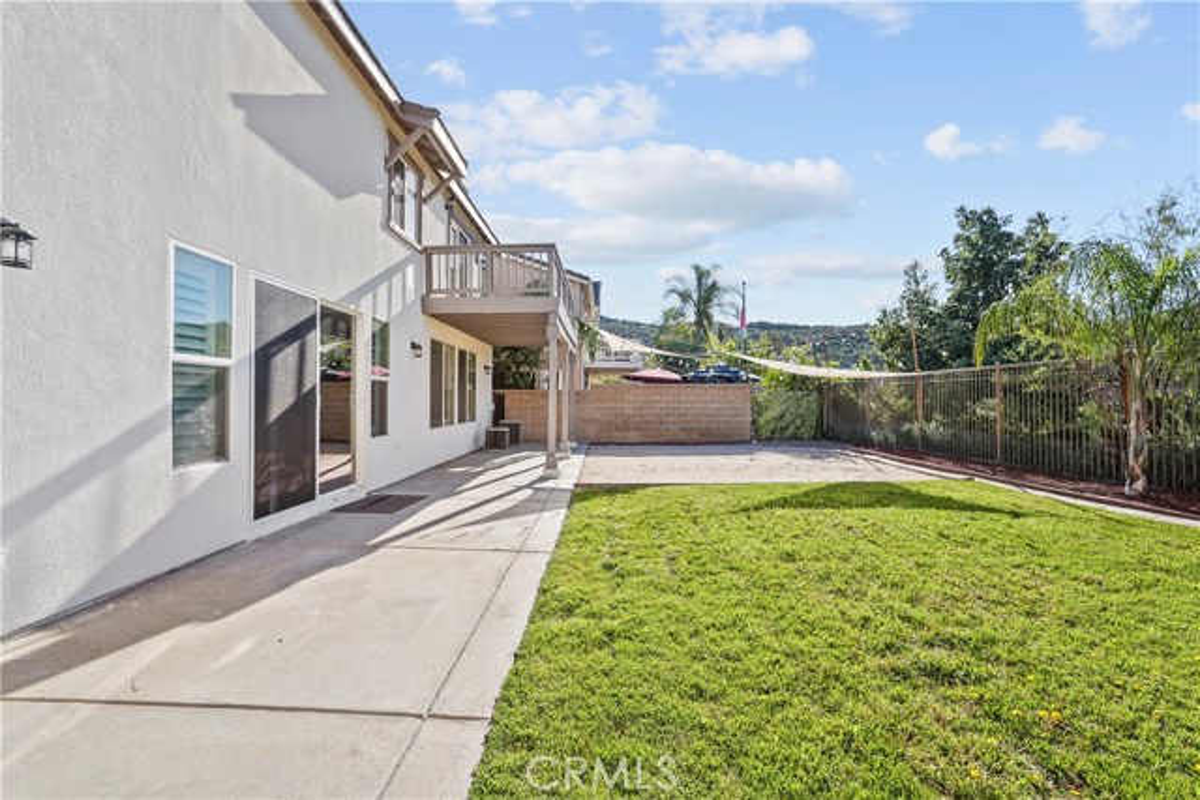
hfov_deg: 95.0
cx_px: 600
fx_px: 550
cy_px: 400
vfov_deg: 72.1
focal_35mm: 16
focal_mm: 16.5
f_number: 9
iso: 100
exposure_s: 1/15
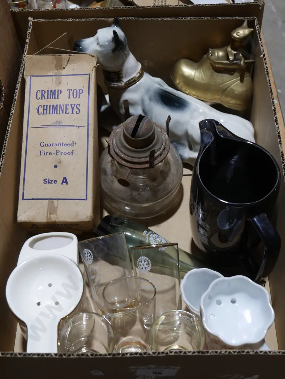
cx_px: 142
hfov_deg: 31.5
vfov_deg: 41.2
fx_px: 505
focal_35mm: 46
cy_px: 190
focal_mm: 23
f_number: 5.1
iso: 250
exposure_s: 1/60
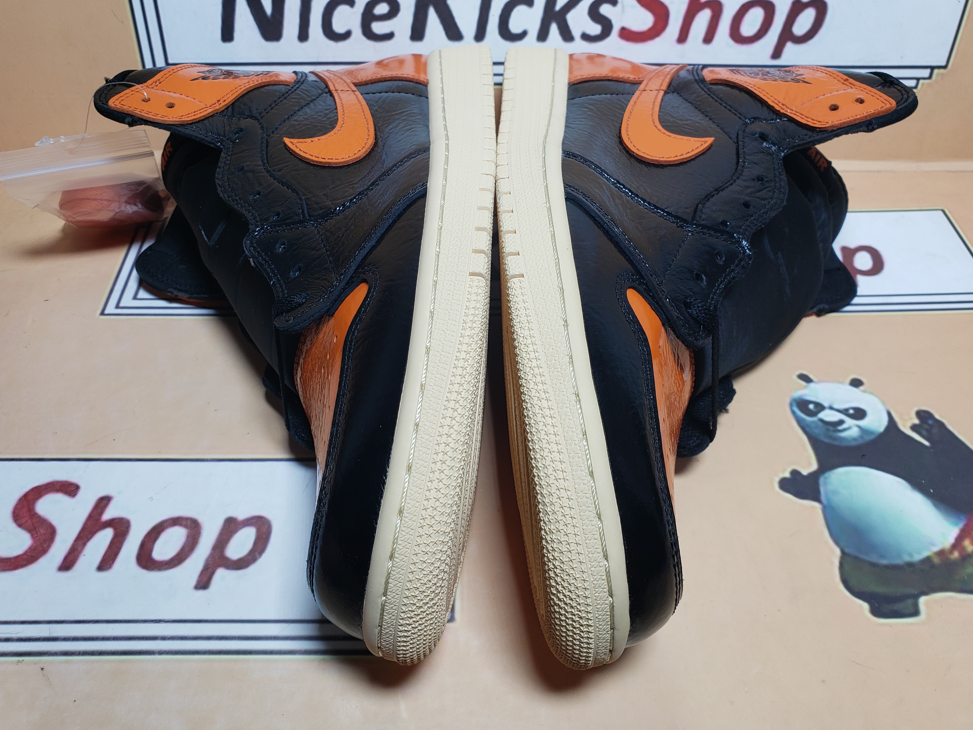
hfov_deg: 63.4
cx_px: 476
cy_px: 339
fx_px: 787
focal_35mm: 28
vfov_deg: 49.7
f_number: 2.4
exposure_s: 1/230
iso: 50
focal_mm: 4.3
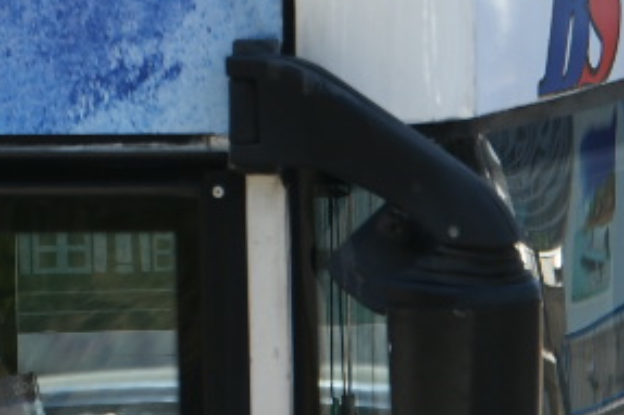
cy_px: -700
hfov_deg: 2.0
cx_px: 270
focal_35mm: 1017
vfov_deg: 1.3
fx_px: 17617
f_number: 4
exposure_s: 1/2500
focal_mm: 180
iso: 400
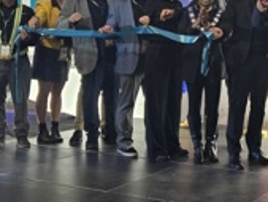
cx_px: 236
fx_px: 527
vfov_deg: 21.3
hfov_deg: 27.6
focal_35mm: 68
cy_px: 33
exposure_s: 1/120
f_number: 1.8
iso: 320
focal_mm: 5.4
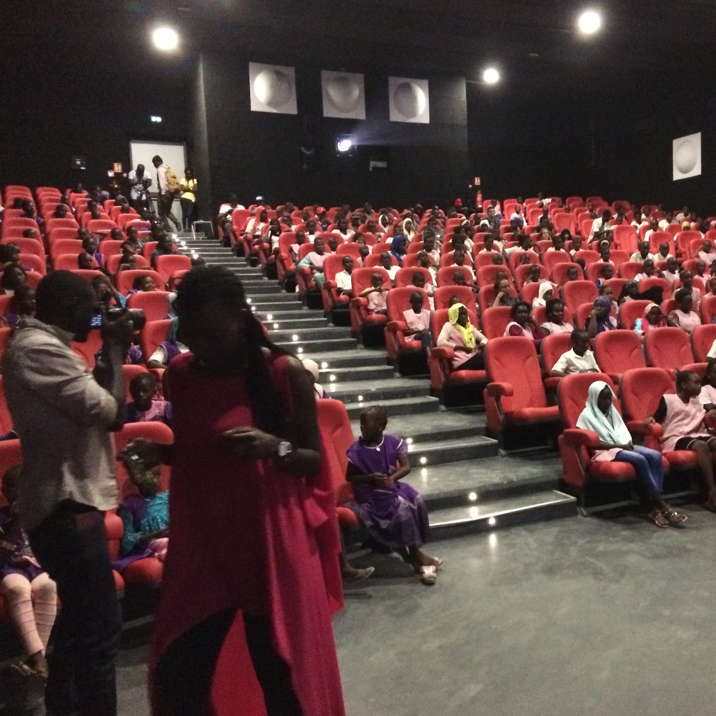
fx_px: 819
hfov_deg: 46.6
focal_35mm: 35
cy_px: 364
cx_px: 464
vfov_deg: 47.2
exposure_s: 1/17
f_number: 2.2
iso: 500
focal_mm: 4.15
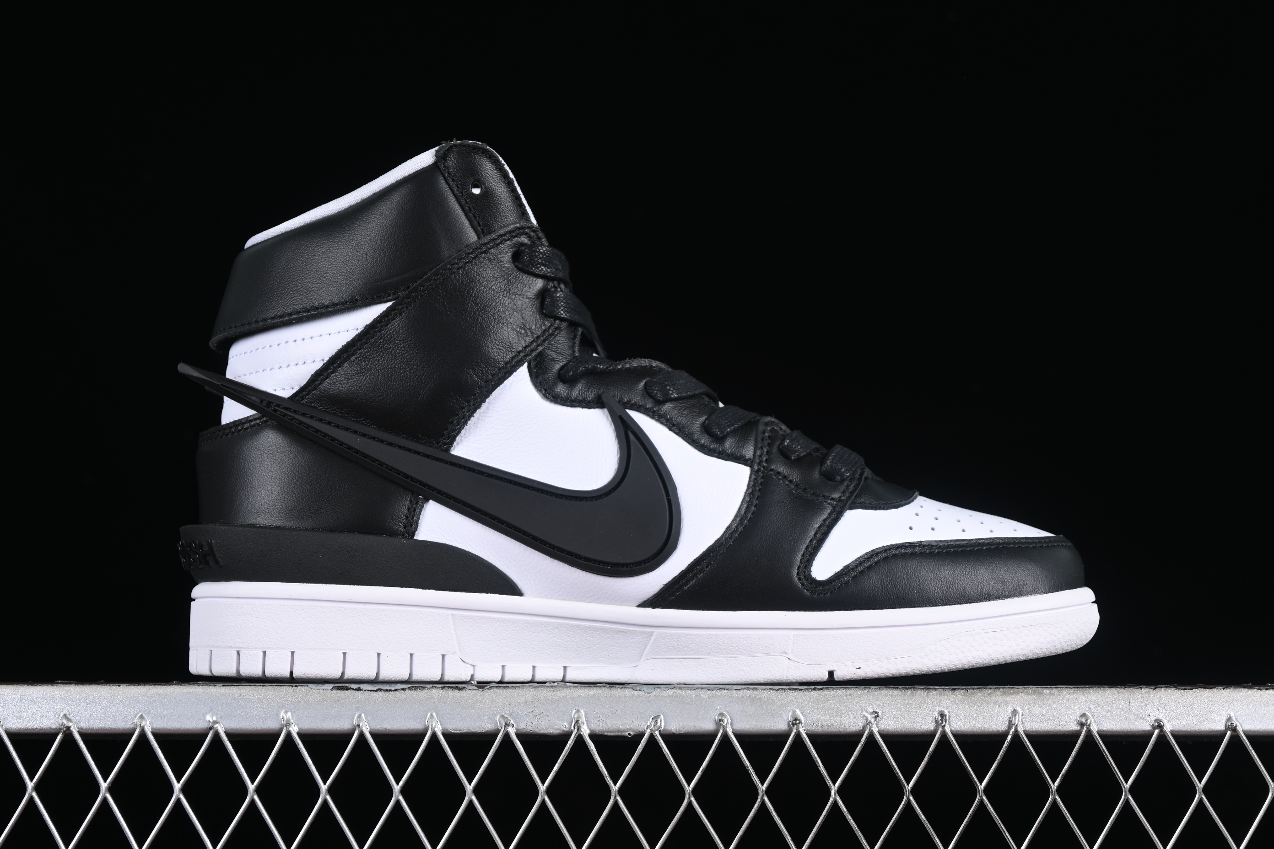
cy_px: 424
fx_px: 2654
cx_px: 637
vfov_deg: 18.2
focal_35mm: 75
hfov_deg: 27.0
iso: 160
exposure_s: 1/60
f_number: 6.3
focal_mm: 50
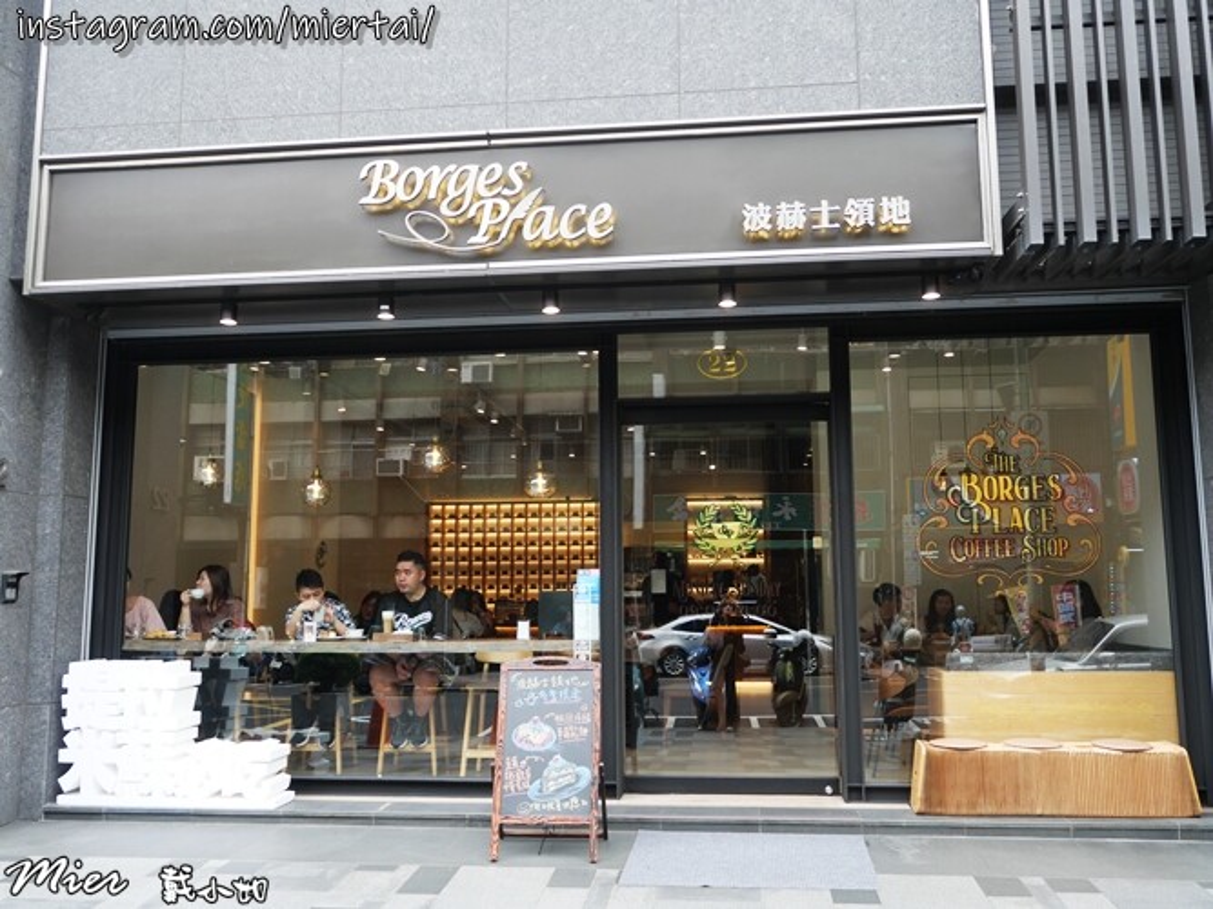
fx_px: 1121
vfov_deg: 44.1
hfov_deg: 56.8
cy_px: 454
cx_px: 606
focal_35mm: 32
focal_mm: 16
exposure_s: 1/125
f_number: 4
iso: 200
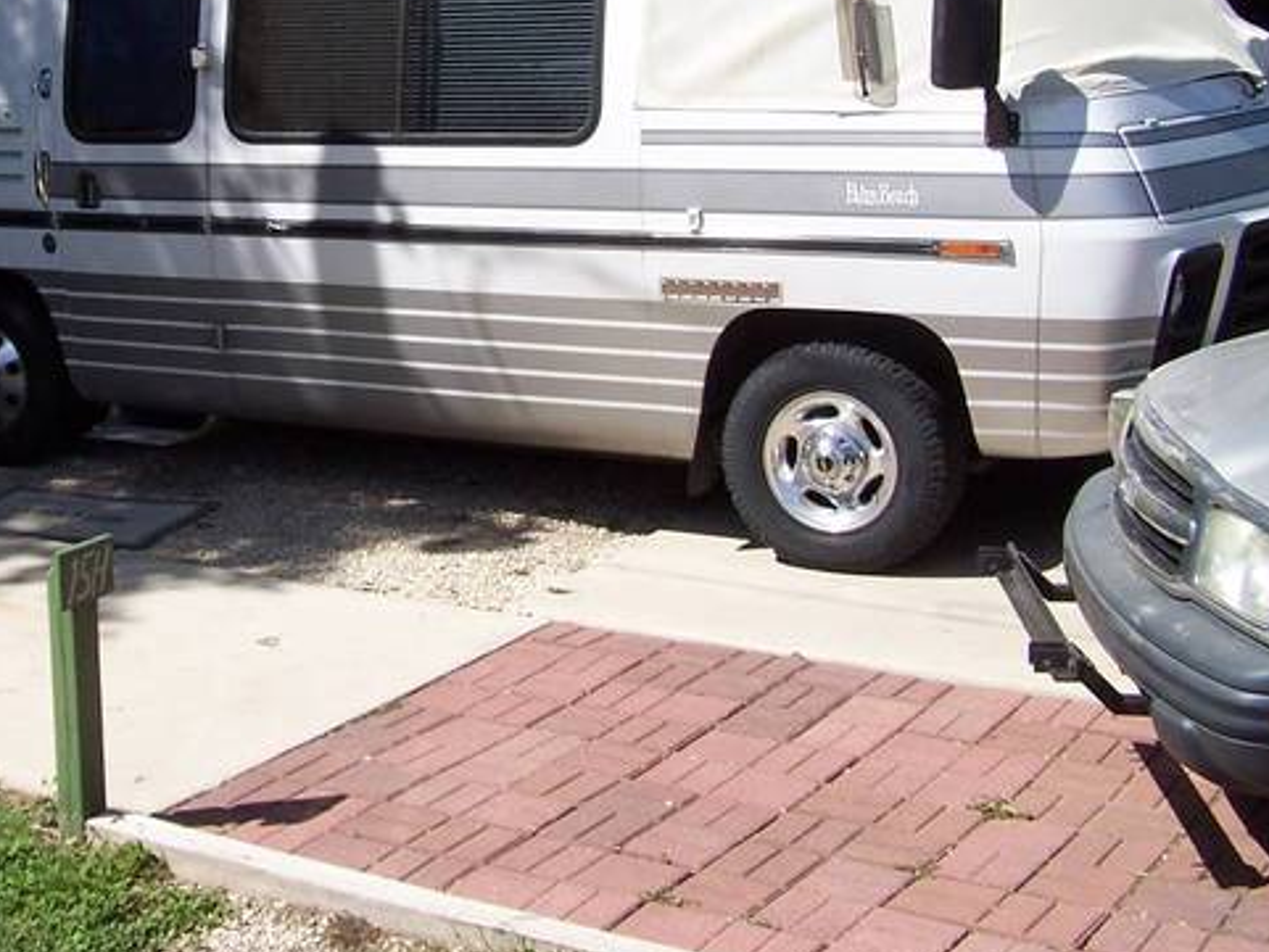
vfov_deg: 22.6
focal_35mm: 64
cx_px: 338
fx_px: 2347
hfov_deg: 29.8
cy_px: 169
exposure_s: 1/750
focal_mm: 6.3
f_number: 4
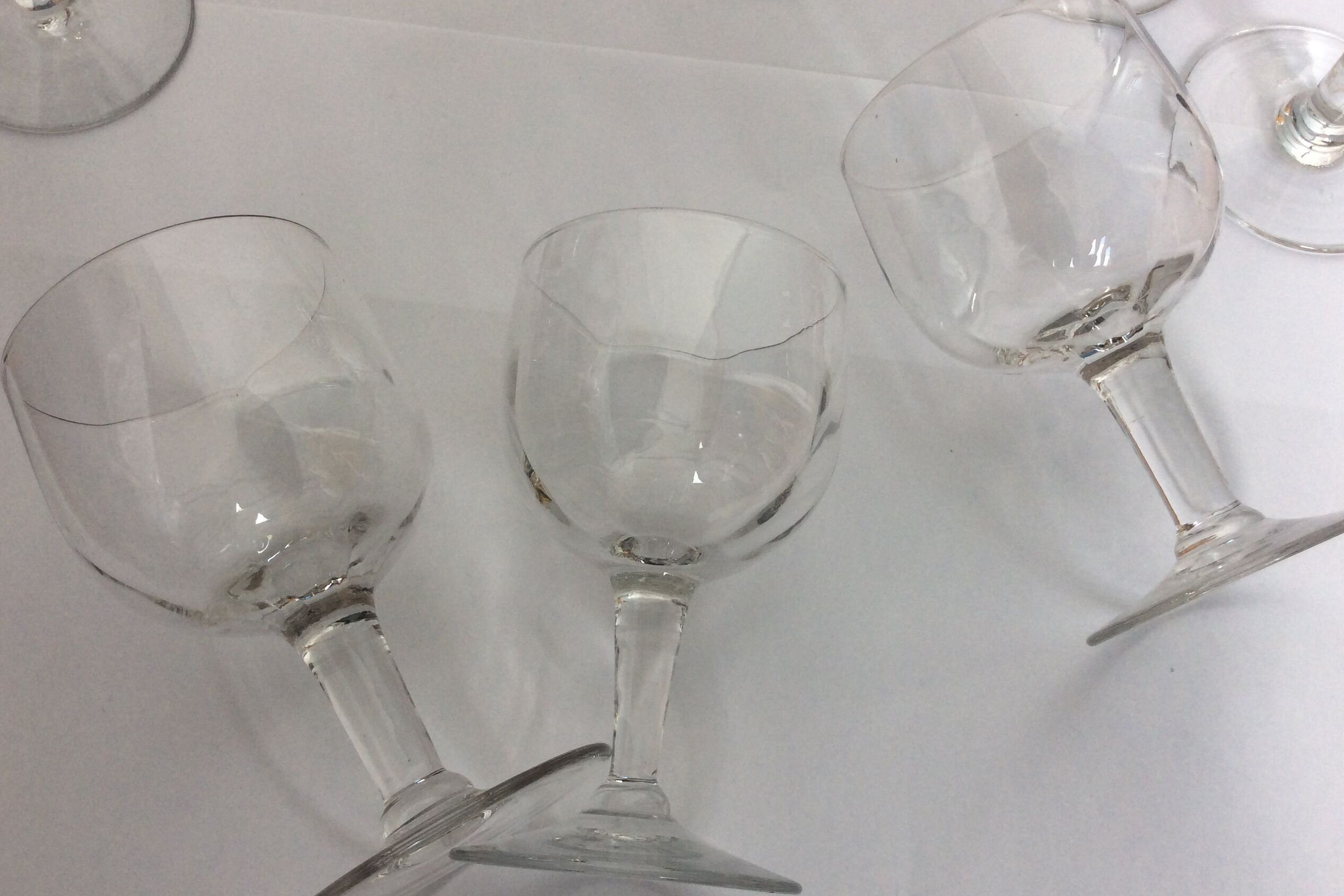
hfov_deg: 55.8
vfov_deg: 38.8
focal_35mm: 34
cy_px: 500
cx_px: 666
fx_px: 1269
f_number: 2.4
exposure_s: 1/100
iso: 40
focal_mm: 3.3
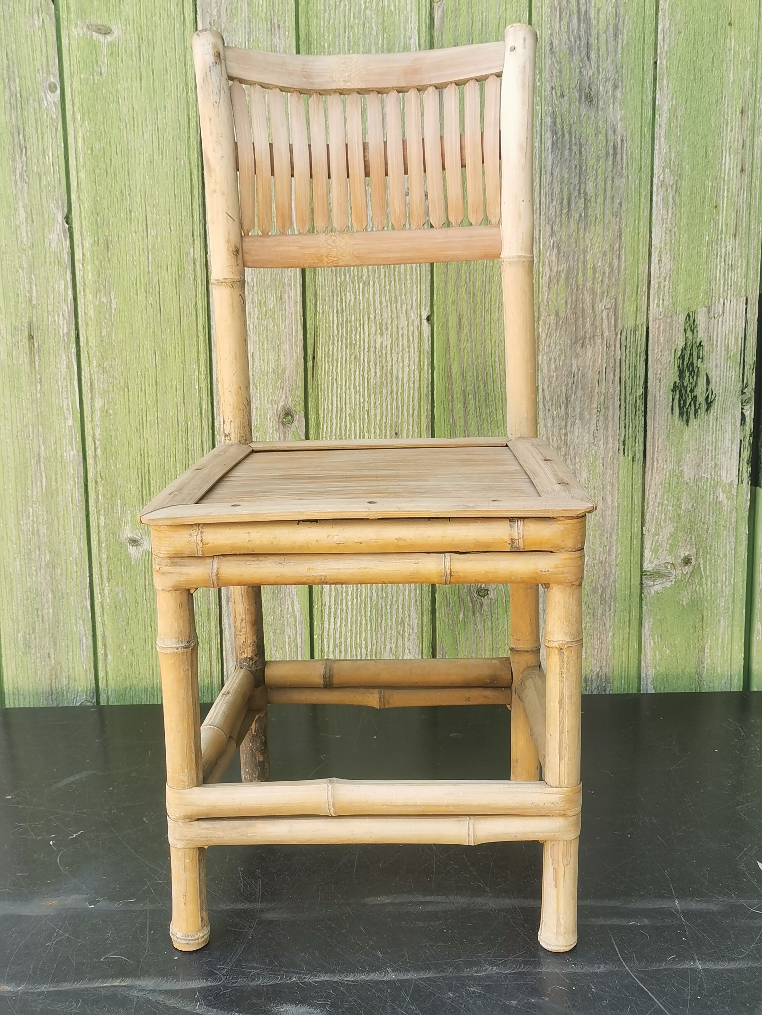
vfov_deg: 43.9
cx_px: 381
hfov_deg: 33.6
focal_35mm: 43
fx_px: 1262
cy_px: 508
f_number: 1.8
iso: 50
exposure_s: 1/215
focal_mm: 5.58
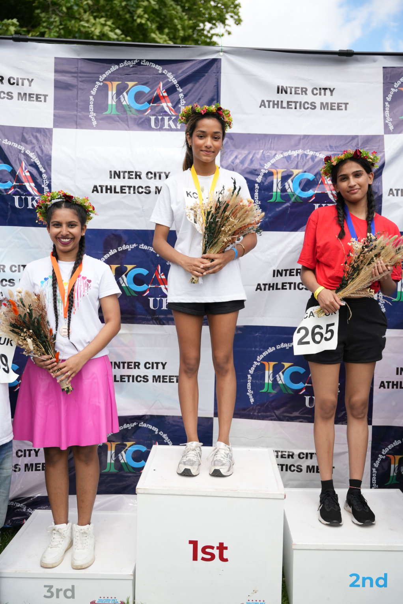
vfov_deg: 54.4
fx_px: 588
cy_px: 302
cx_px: 202
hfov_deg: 37.9
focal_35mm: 35
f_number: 2.8
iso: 250
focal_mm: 35
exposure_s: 1/2000
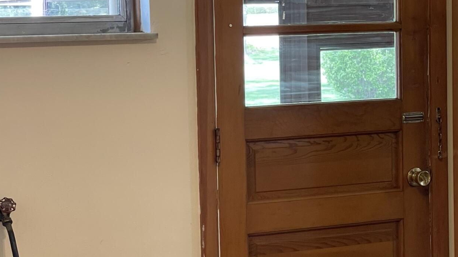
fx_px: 1372
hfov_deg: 18.9
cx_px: 217
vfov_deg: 10.7
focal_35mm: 113
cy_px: 150
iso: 125
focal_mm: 7.5
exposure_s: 1/60
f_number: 2.2
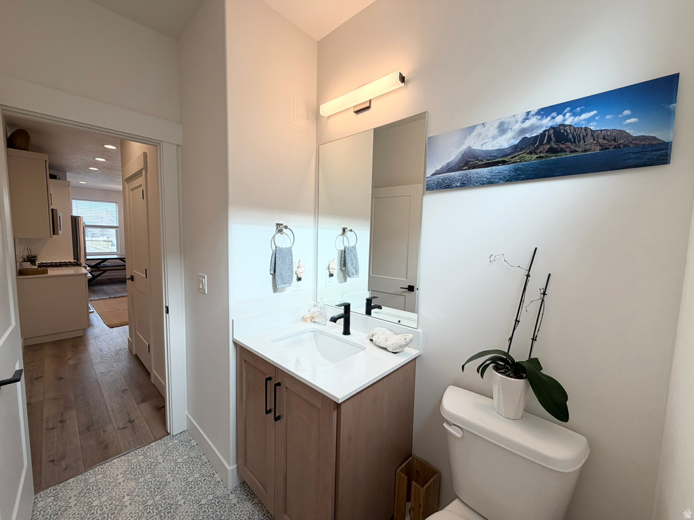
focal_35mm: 14
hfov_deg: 102.1
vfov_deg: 85.7
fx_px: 281
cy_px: 260
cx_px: 347
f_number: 2.2
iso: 40
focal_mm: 2.22
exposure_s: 1/120
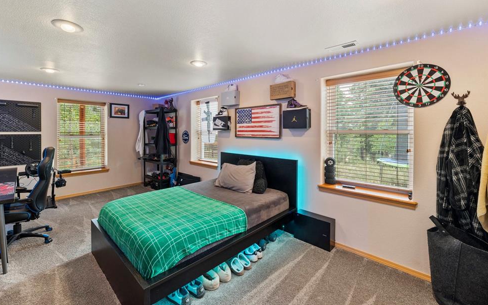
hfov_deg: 101.4
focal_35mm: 15
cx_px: 235
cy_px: 136
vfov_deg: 74.6
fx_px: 200
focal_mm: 14
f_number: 8
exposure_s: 1/2
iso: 500
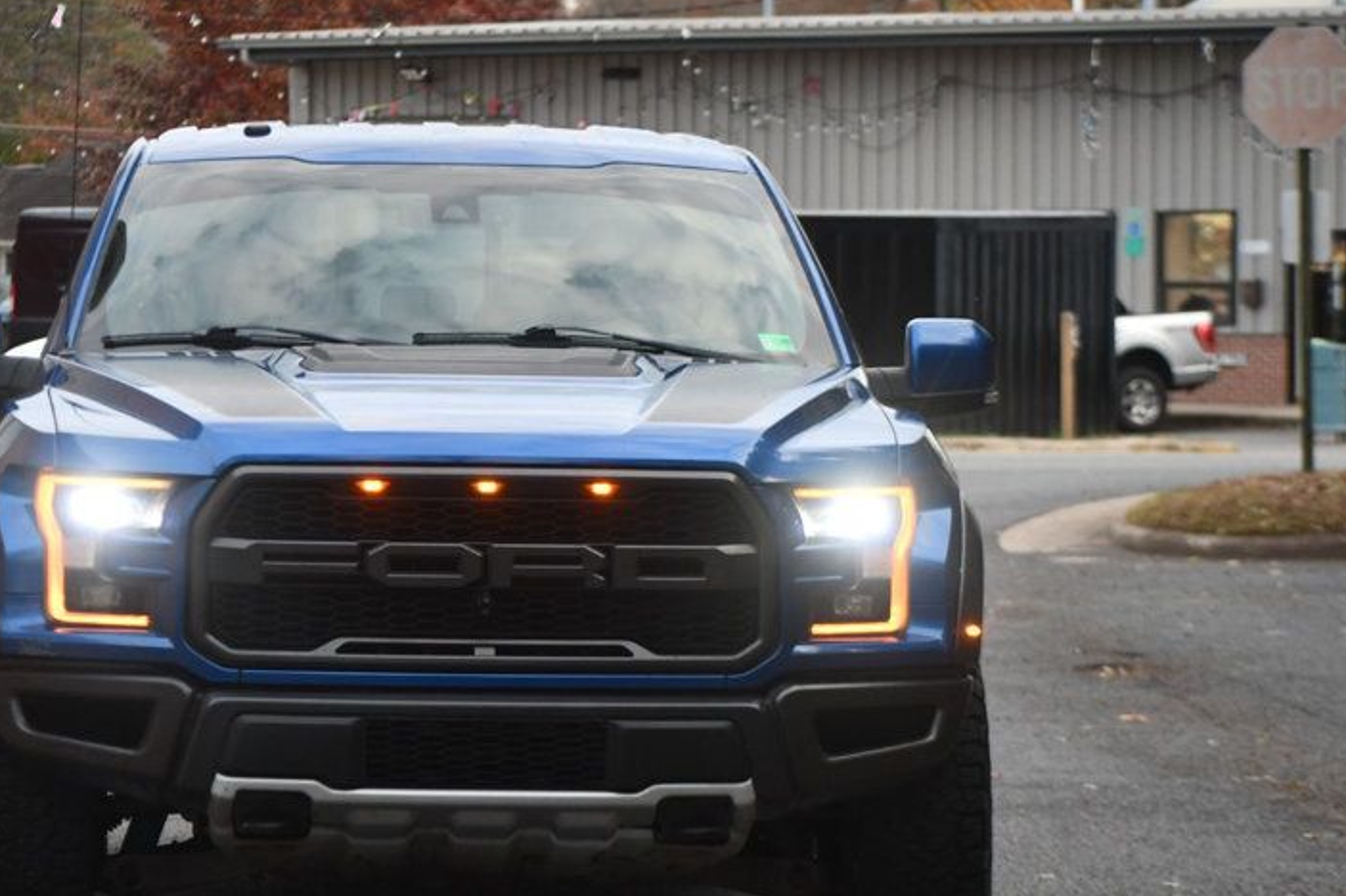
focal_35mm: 185
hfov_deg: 11.1
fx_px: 6913
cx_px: 452
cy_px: 463
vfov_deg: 7.4
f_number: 4.8
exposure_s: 1/200
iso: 800
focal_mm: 85
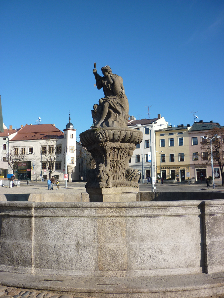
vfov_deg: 55.4
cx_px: 112
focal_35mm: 33
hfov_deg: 42.9
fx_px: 285
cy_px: 149
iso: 80
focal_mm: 5.5
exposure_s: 1/125
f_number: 8
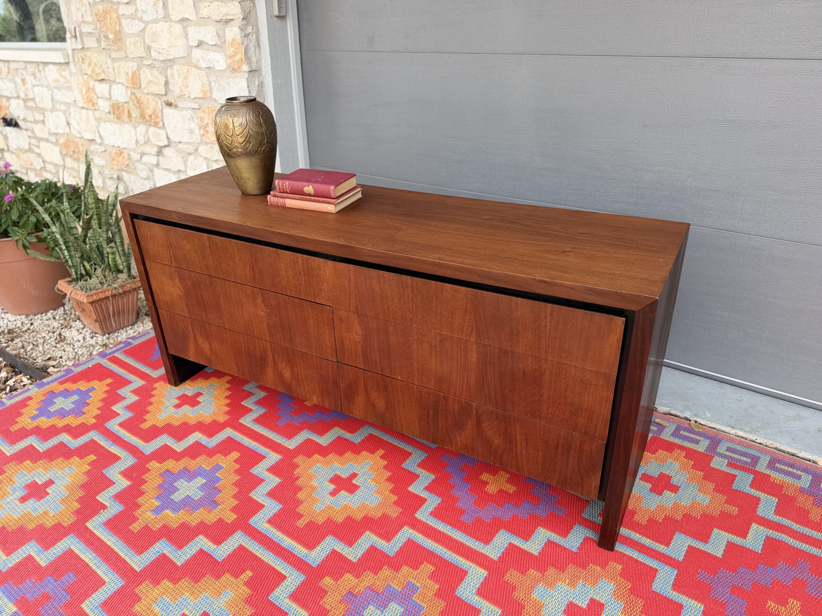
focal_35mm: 24
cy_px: 308
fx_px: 570
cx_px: 411
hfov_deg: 71.6
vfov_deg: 56.8
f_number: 1.78
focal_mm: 6.76
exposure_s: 1/389
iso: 80
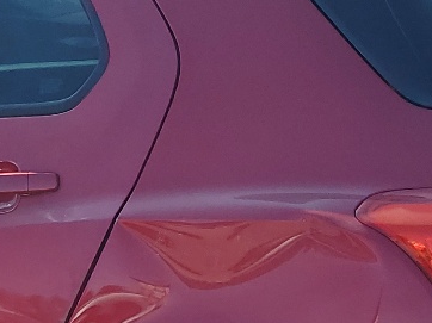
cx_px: -218
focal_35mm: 115
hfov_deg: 15.7
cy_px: 353
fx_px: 1434
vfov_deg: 12.6
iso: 50
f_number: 1.5
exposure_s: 1/1667
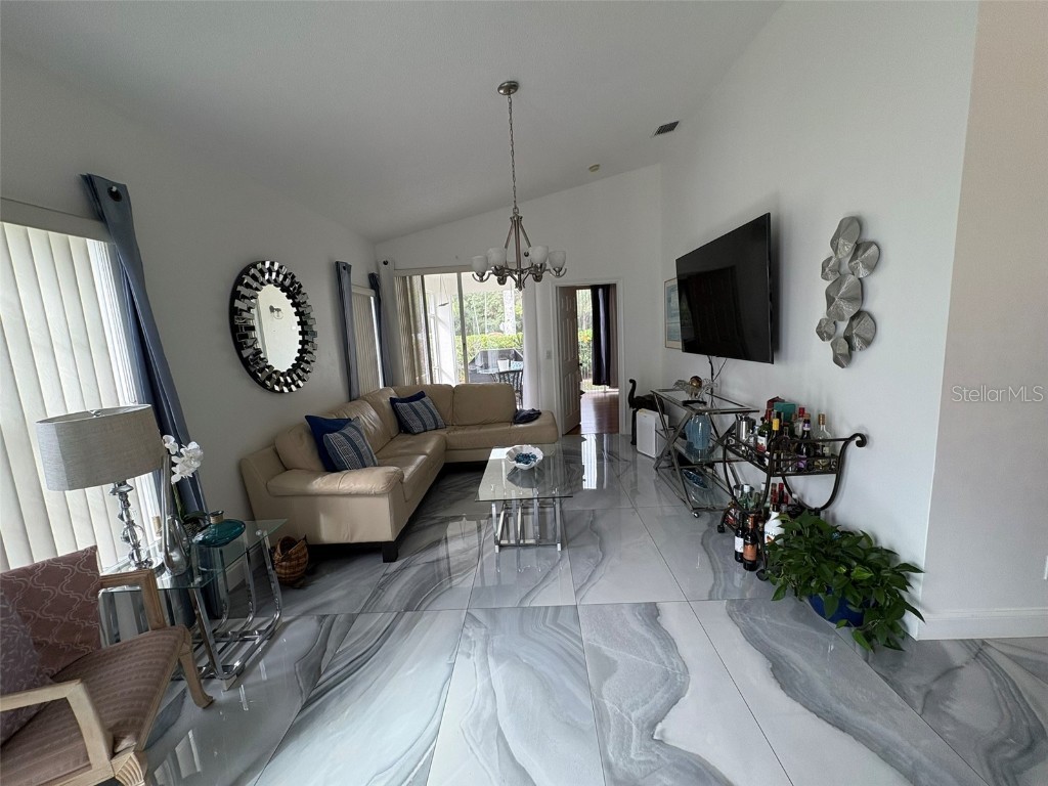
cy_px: 393
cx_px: 524
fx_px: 424
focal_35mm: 14
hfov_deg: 102.1
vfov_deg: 85.7
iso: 160
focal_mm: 2.22
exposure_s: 1/120
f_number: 2.2
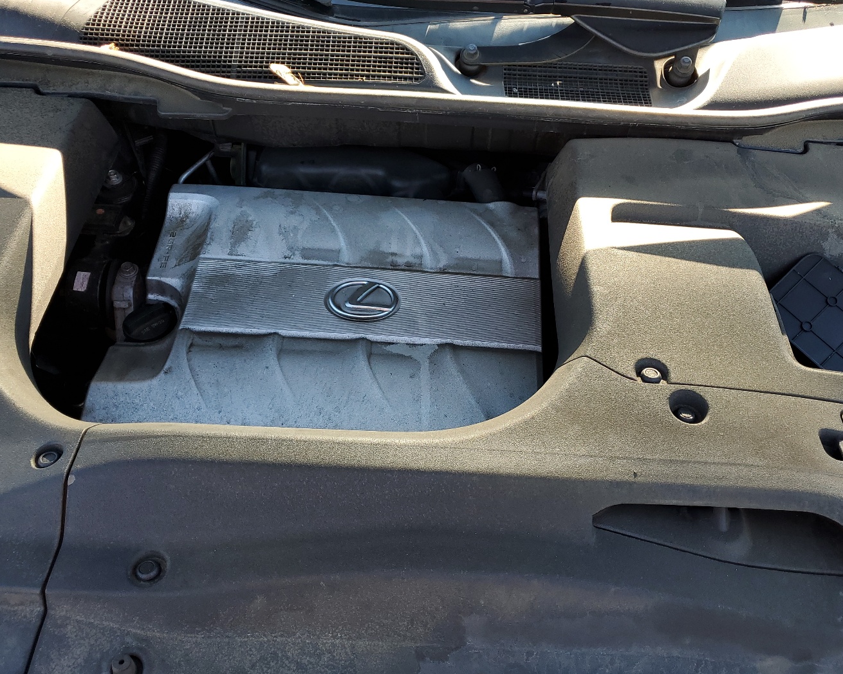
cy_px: 354
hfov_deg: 57.0
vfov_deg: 47.1
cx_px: 473
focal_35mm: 31
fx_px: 773
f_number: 1.5
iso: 50
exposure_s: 1/213
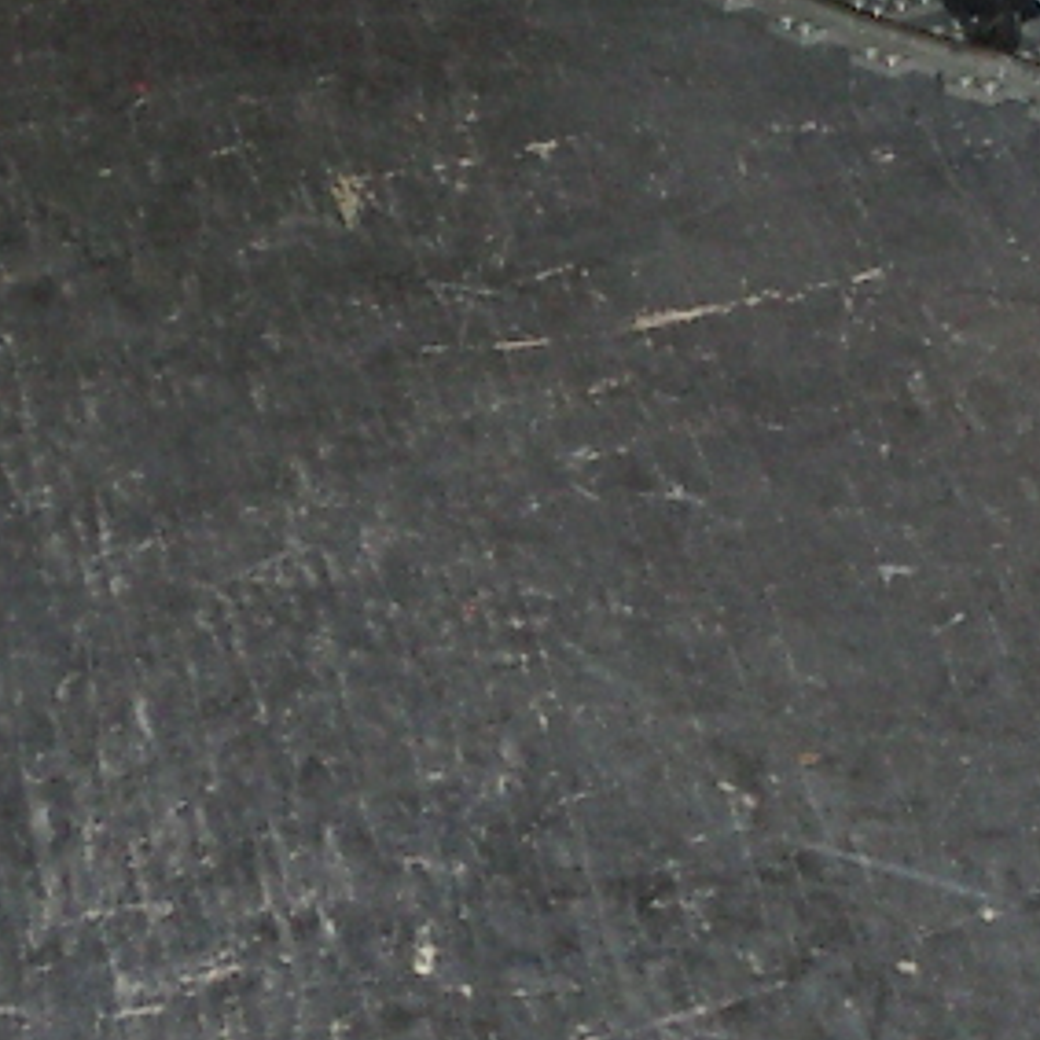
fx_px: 8260
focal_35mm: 243
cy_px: 345
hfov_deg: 7.2
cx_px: 1069
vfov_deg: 7.2
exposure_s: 1/80
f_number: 3.8
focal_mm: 11.5
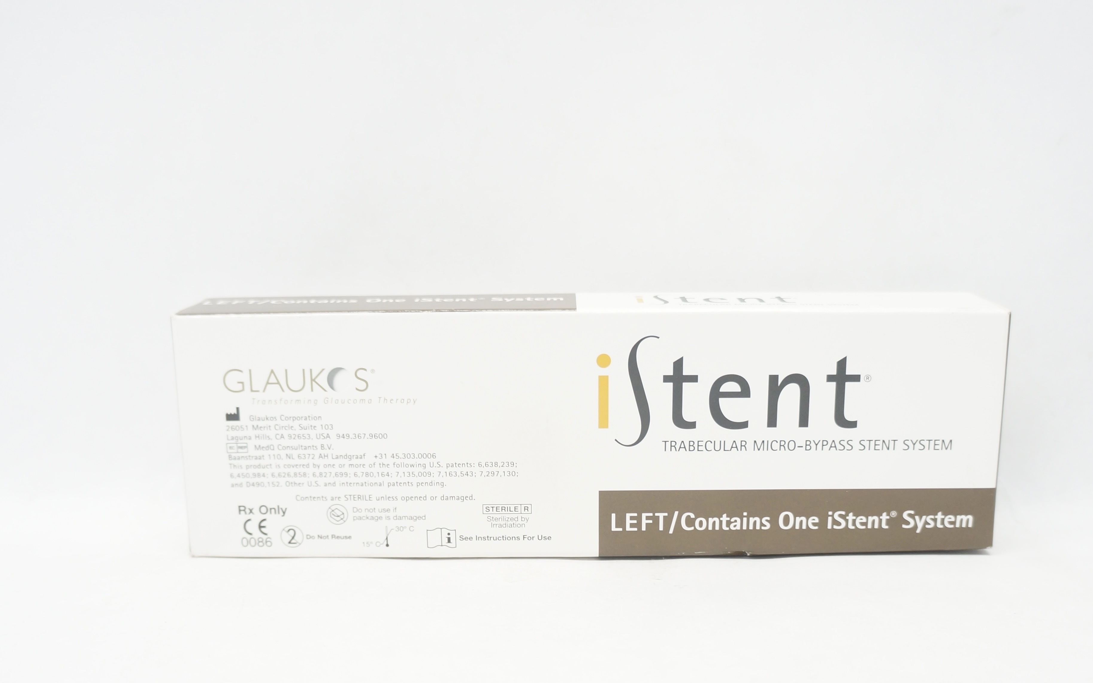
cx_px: 592
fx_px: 1102
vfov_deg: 34.3
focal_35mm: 37
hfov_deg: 52.7
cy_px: 429
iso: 400
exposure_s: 1/80
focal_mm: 18
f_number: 3.5
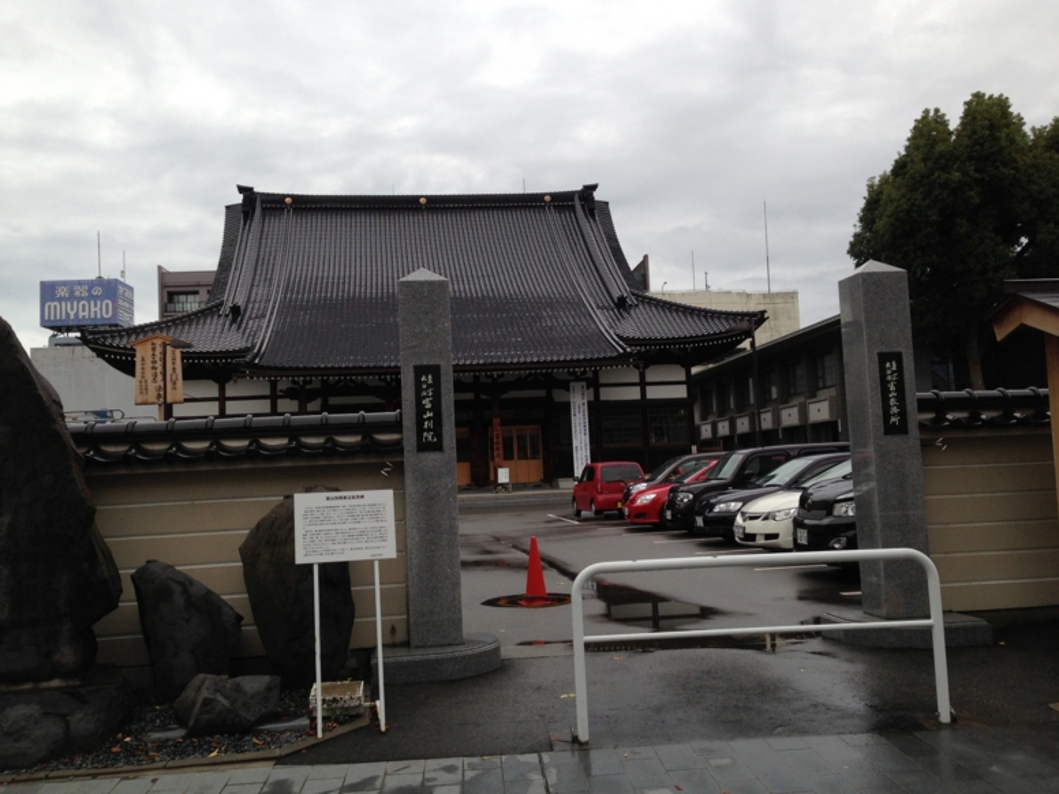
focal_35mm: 34
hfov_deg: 54.0
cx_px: 517
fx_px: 1040
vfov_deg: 41.8
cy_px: 390
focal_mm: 4.13
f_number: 2.4
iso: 50
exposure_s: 1/369
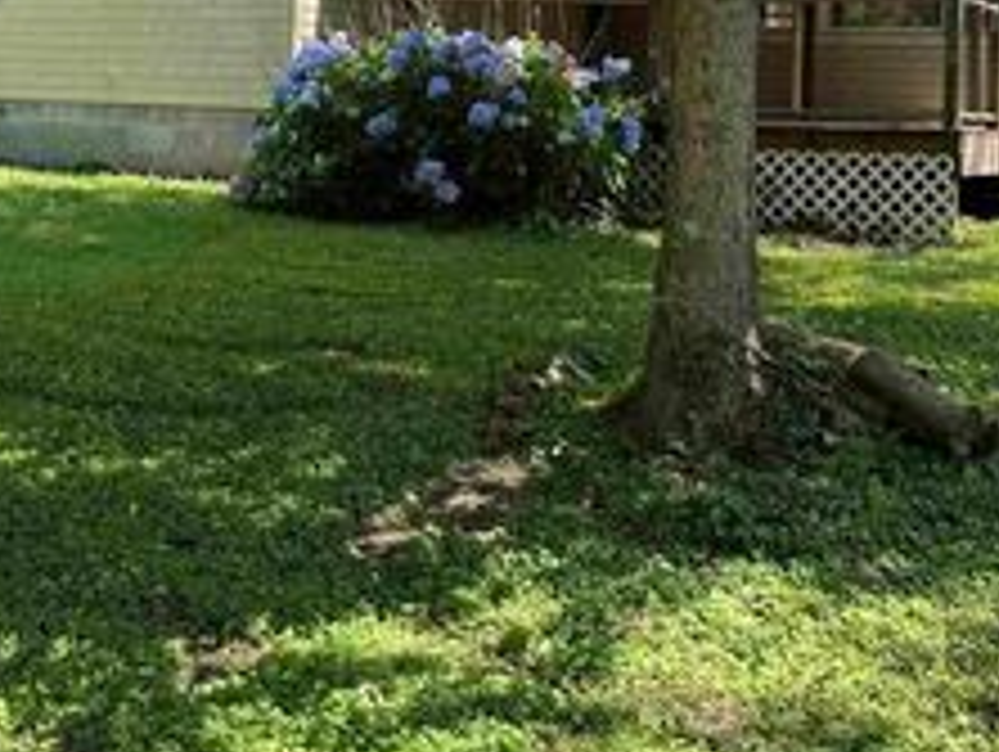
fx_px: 1560
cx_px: 477
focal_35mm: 54
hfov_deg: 35.5
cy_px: 83
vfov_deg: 26.2
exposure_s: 1/503
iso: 80
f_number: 1.78
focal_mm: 6.76
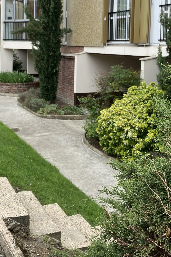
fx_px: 356
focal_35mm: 50
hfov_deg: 27.0
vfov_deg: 38.6
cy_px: 64
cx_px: 72
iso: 32
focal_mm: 3.99
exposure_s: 1/330
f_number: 1.8
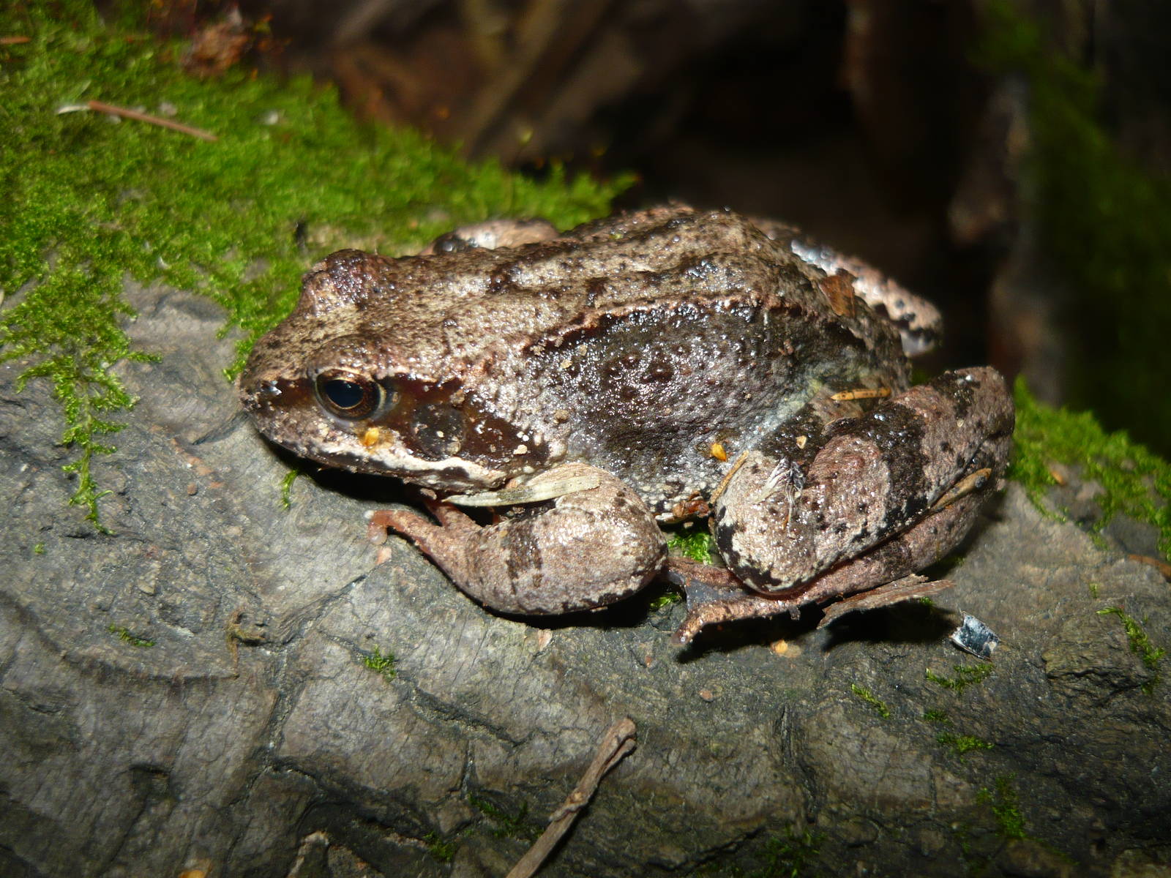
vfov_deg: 42.9
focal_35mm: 33
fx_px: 1116
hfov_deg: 55.4
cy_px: 439
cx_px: 586
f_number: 2.8
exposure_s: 1/30
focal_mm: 5.5
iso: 100
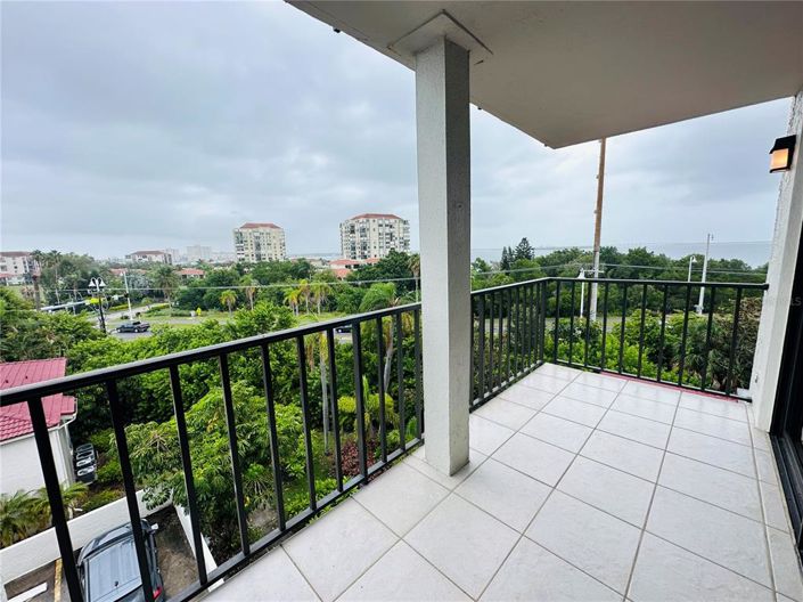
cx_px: 402
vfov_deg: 85.6
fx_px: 325
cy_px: 301
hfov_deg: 102.1
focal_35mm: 14
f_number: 2.2
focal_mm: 2.22
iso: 40
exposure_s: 1/703
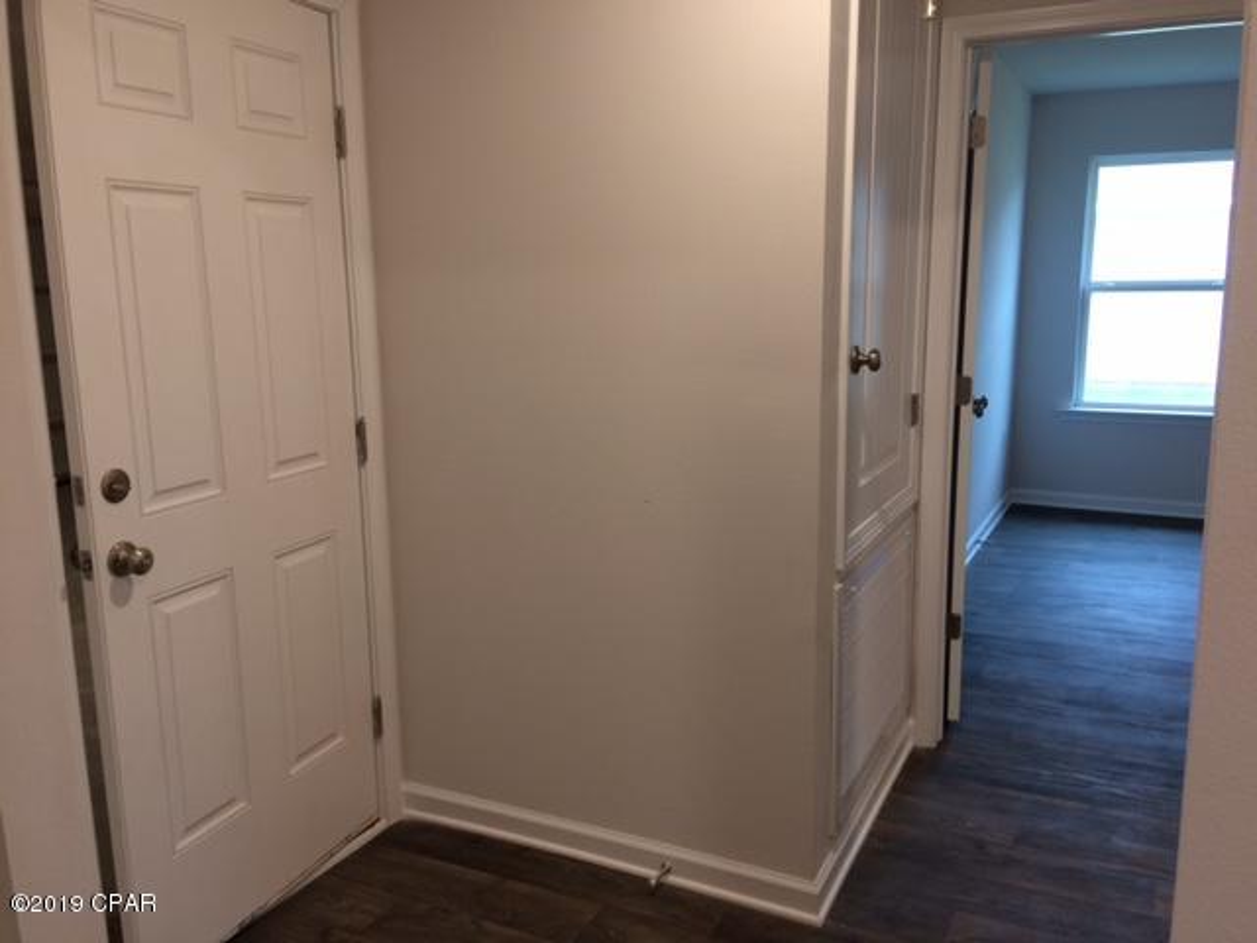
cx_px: 628
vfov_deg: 48.2
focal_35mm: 29
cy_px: 472
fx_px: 1053
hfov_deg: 61.7
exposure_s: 1/30
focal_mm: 4.15
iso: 80
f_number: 2.2
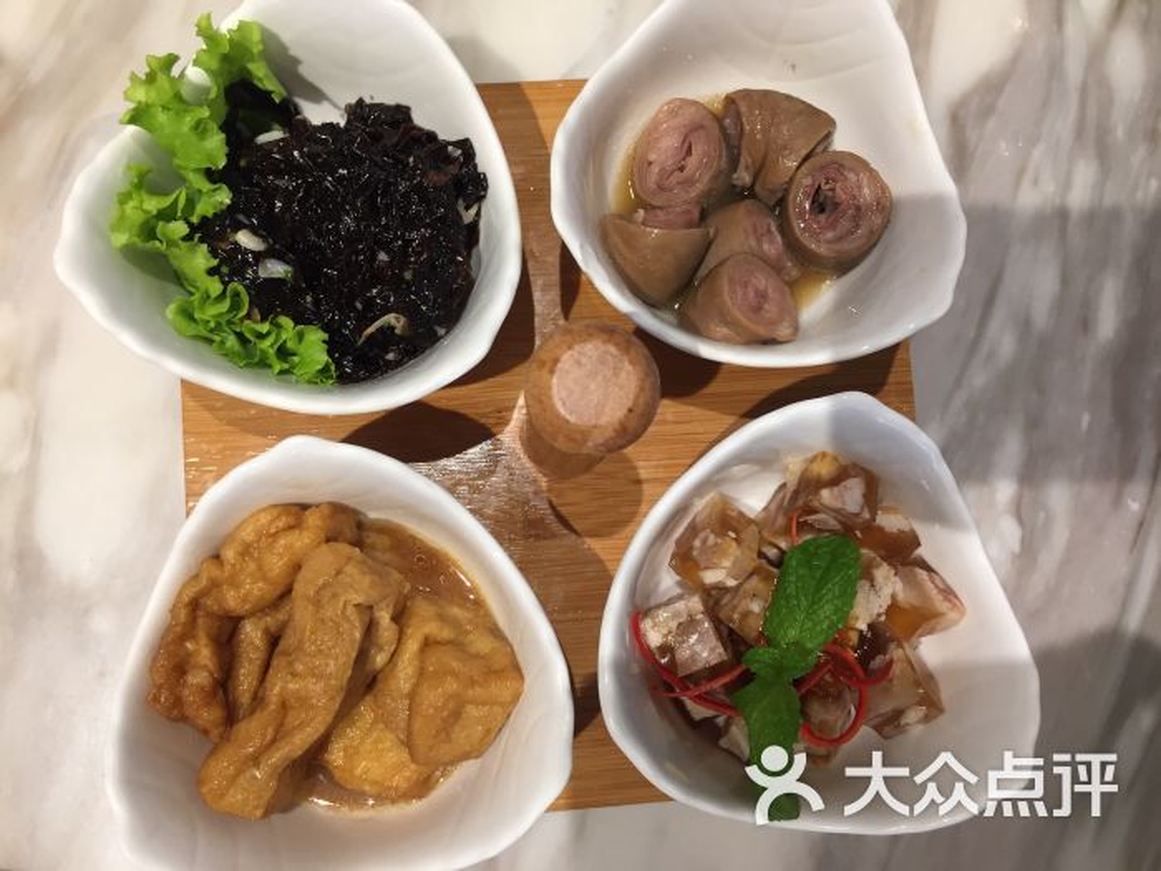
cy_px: 436
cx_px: 580
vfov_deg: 48.2
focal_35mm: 29
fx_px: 973
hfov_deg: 61.7
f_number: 2.2
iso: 40
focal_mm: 4.15
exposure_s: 1/33
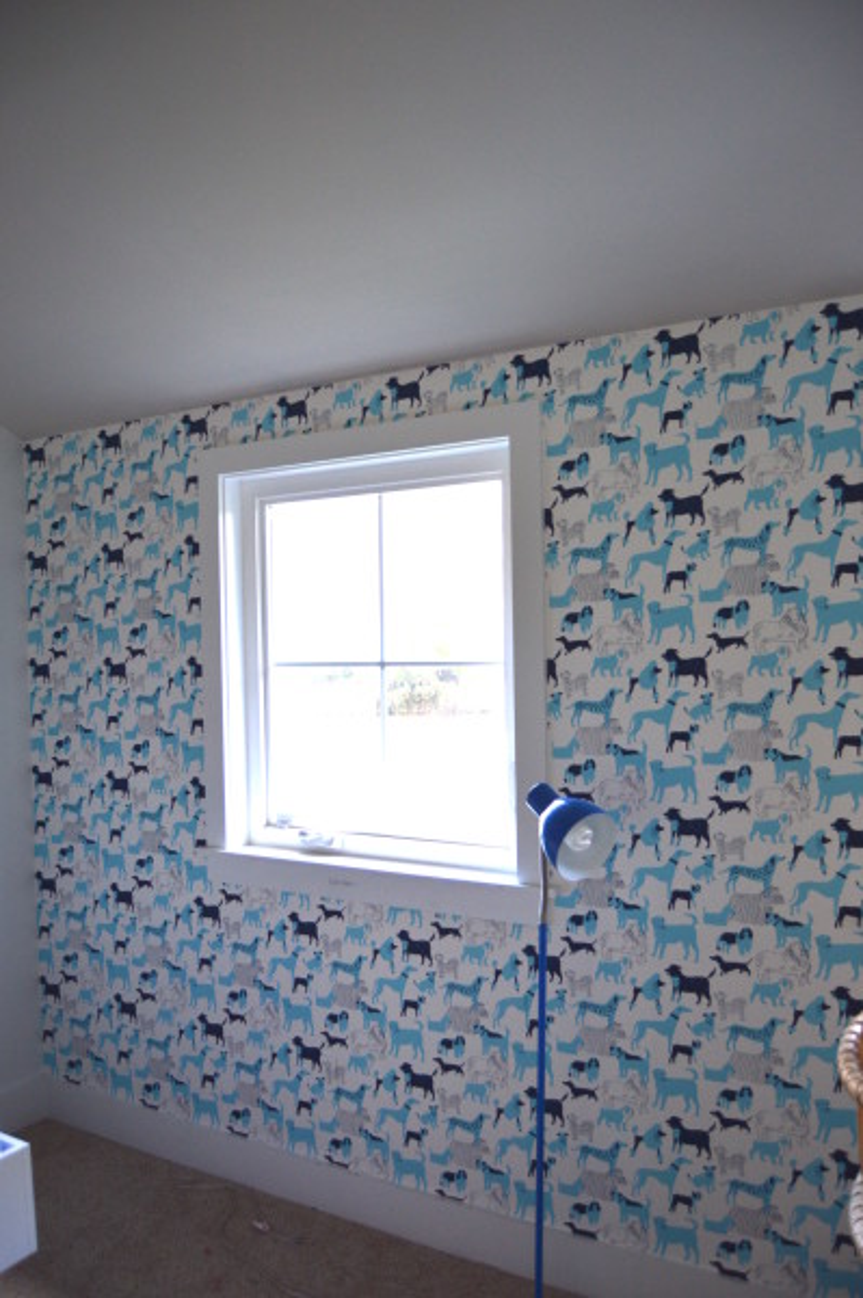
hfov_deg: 47.9
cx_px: 432
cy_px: 649
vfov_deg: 67.4
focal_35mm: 27
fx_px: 972
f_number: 3.5
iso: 400
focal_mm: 18
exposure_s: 1/60
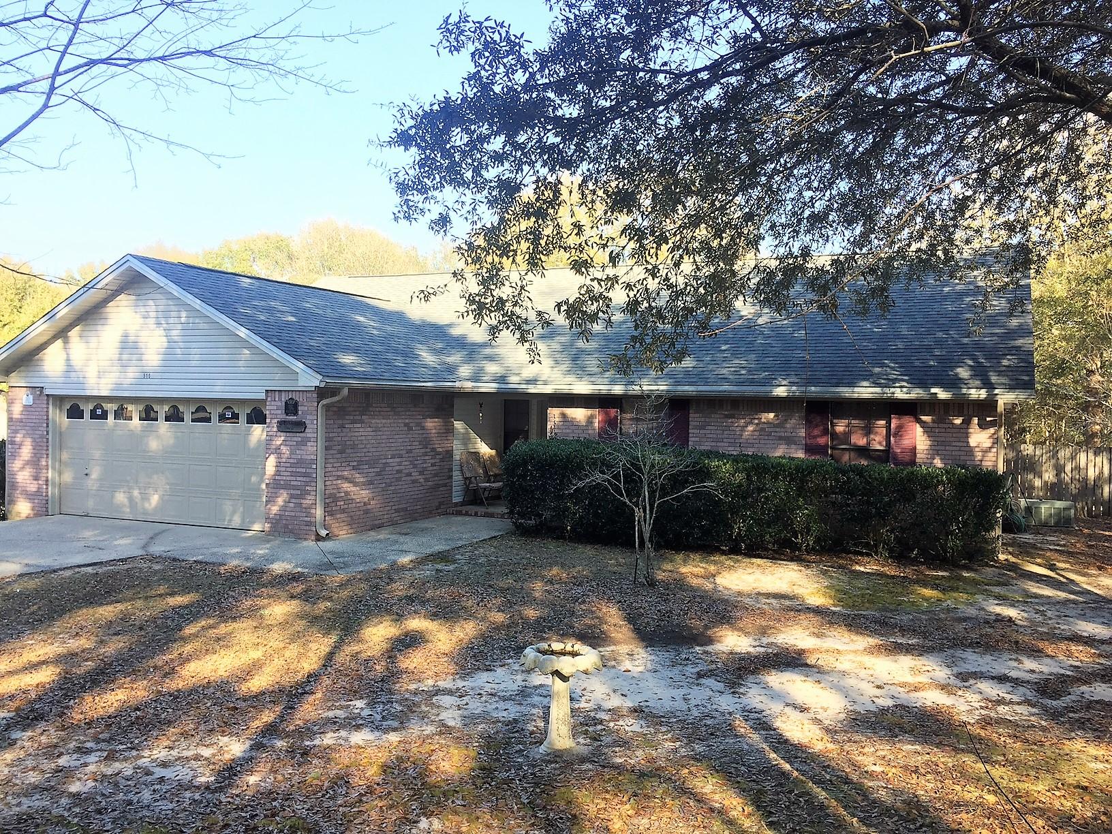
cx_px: 556
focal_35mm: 29
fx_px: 932
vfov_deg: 48.2
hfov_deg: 61.7
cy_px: 417
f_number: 2.2
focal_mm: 4.15
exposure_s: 1/197
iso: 32
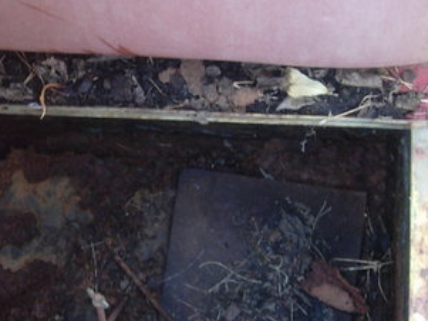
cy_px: 176
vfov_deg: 14.7
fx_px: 1249
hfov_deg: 19.4
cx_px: 127
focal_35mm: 101
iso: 79
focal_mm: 7.8
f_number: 2.8
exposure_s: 1/15.1
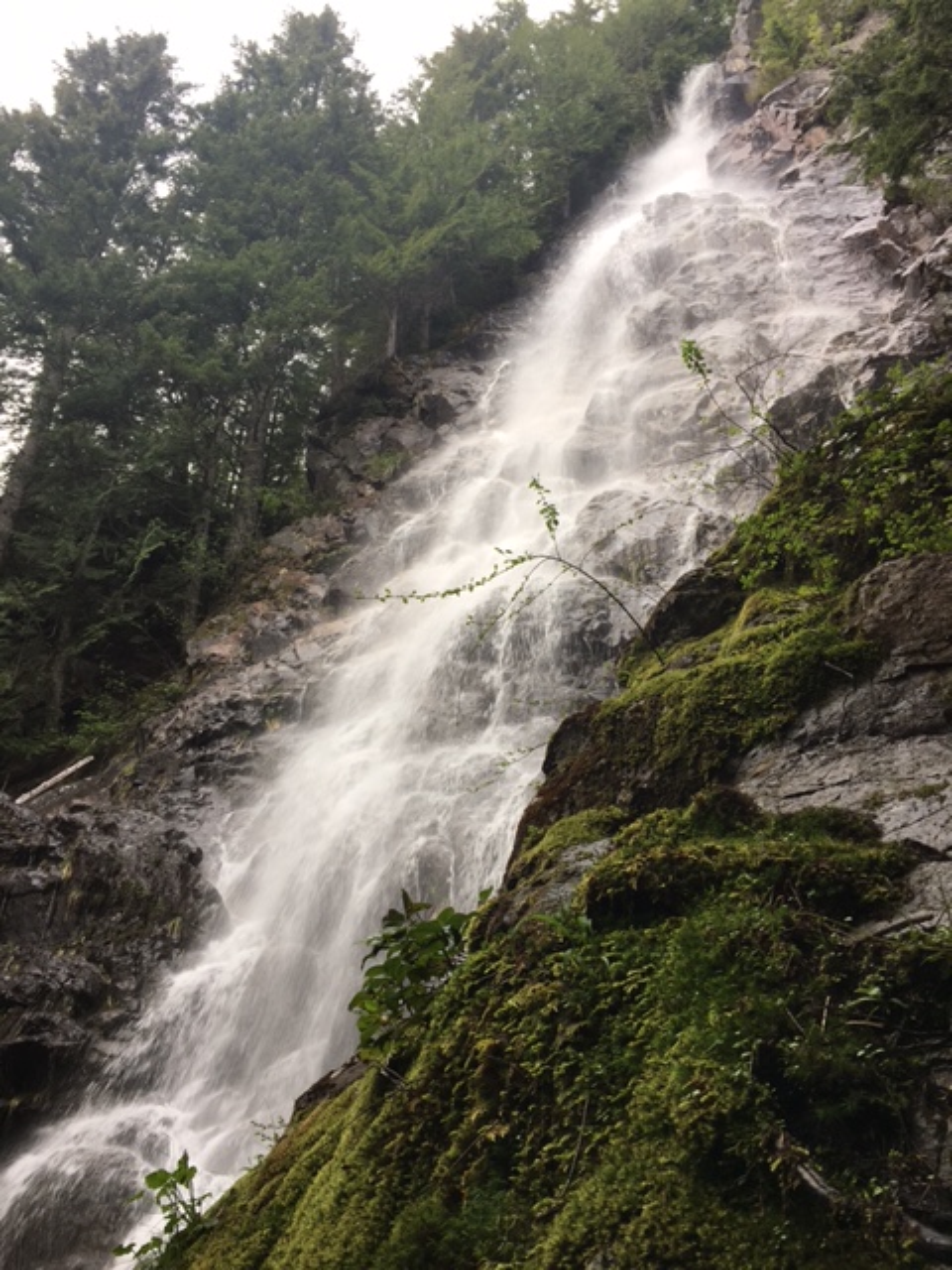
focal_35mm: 29
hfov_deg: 48.2
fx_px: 1063
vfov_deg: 61.7
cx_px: 476
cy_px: 635
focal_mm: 4.15
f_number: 2.2
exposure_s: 1/60
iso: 25
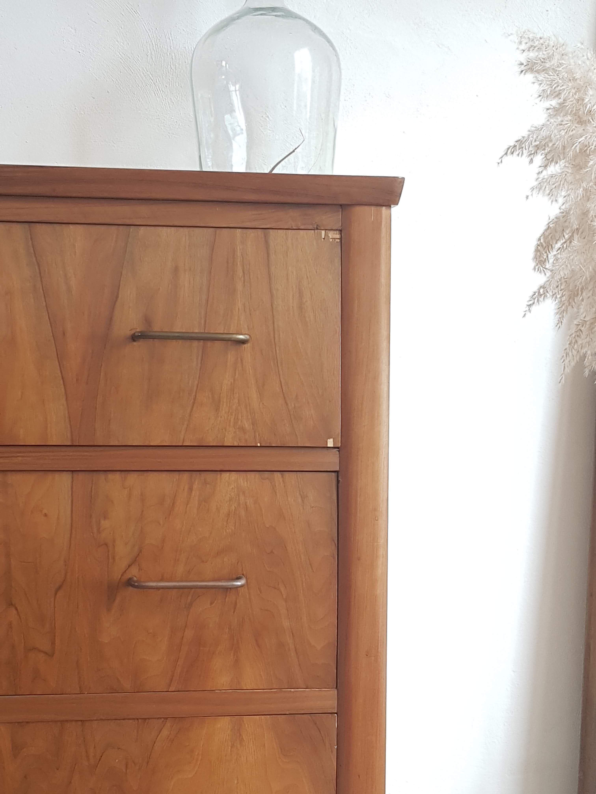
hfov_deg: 53.1
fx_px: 597
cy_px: 397
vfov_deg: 67.3
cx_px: 298
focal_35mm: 26
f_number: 1.7
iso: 80
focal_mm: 4.2
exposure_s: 1/50
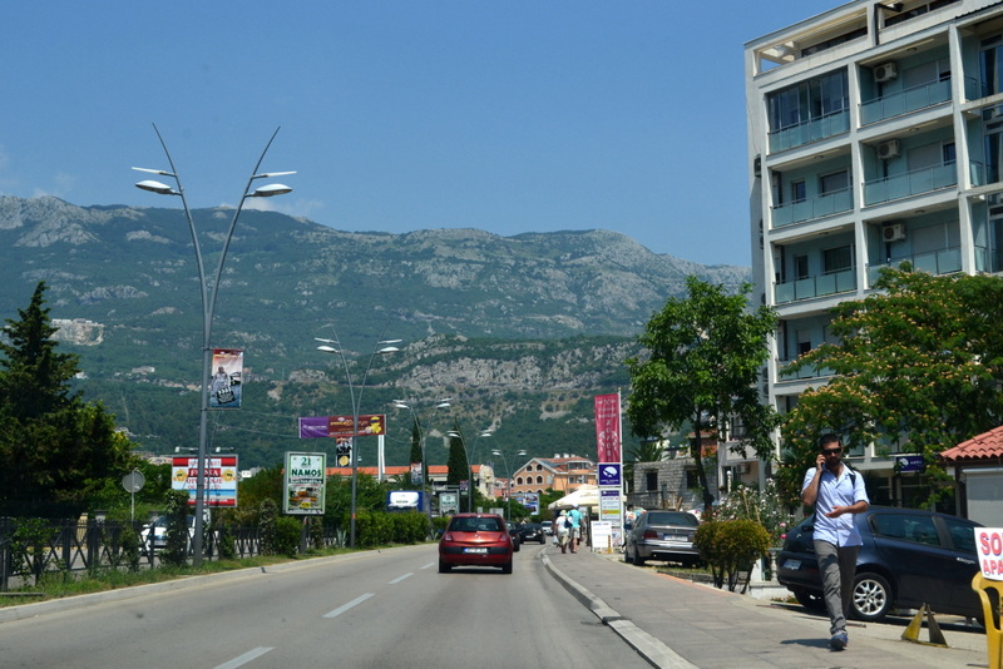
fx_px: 1338
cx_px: 502
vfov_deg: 28.1
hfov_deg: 41.1
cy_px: 334
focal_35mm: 48
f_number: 11
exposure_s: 1/400
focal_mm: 32
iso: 400
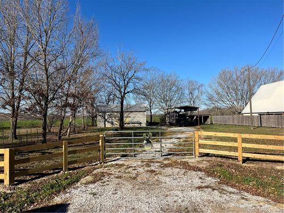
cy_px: 106
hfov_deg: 67.3
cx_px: 142
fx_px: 213
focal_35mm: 26
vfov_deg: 53.1
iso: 50
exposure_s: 1/3521
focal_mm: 5.1
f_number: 1.6
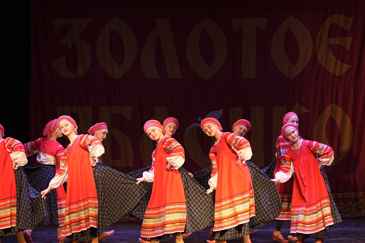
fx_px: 1338
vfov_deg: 10.4
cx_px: 155
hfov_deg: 15.5
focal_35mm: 132
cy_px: 92
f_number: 2.8
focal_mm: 70
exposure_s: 1/400
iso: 1250
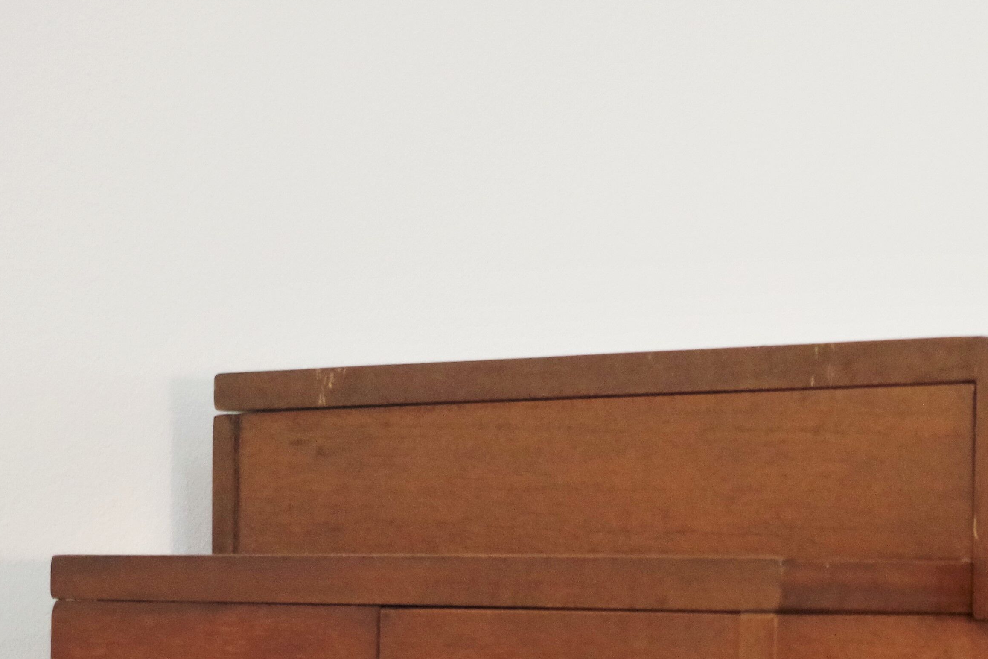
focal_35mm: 128
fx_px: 3512
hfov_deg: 15.6
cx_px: 1075
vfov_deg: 10.6
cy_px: 696
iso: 1600
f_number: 4.5
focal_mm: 35
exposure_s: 1/80
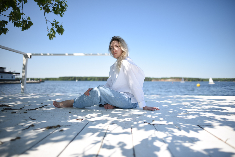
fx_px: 157
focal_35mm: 24
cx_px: 118
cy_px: 78
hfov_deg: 73.7
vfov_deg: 53.1
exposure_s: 1/4000
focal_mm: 24
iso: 100
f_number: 1.6
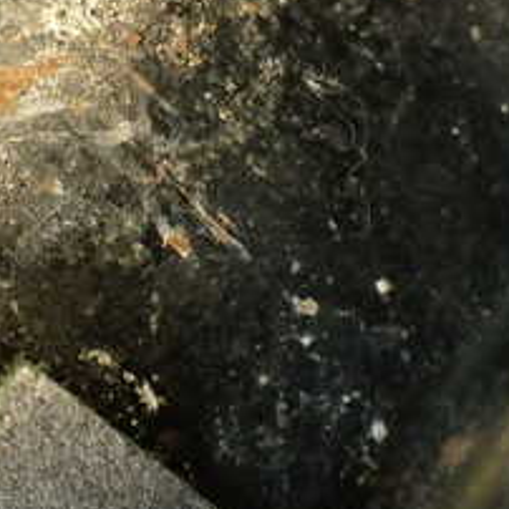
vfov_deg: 20.5
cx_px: 88
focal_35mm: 84
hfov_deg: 20.4
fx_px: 1397
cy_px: 126
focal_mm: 5.79
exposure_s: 1/30
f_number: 2.4
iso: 400
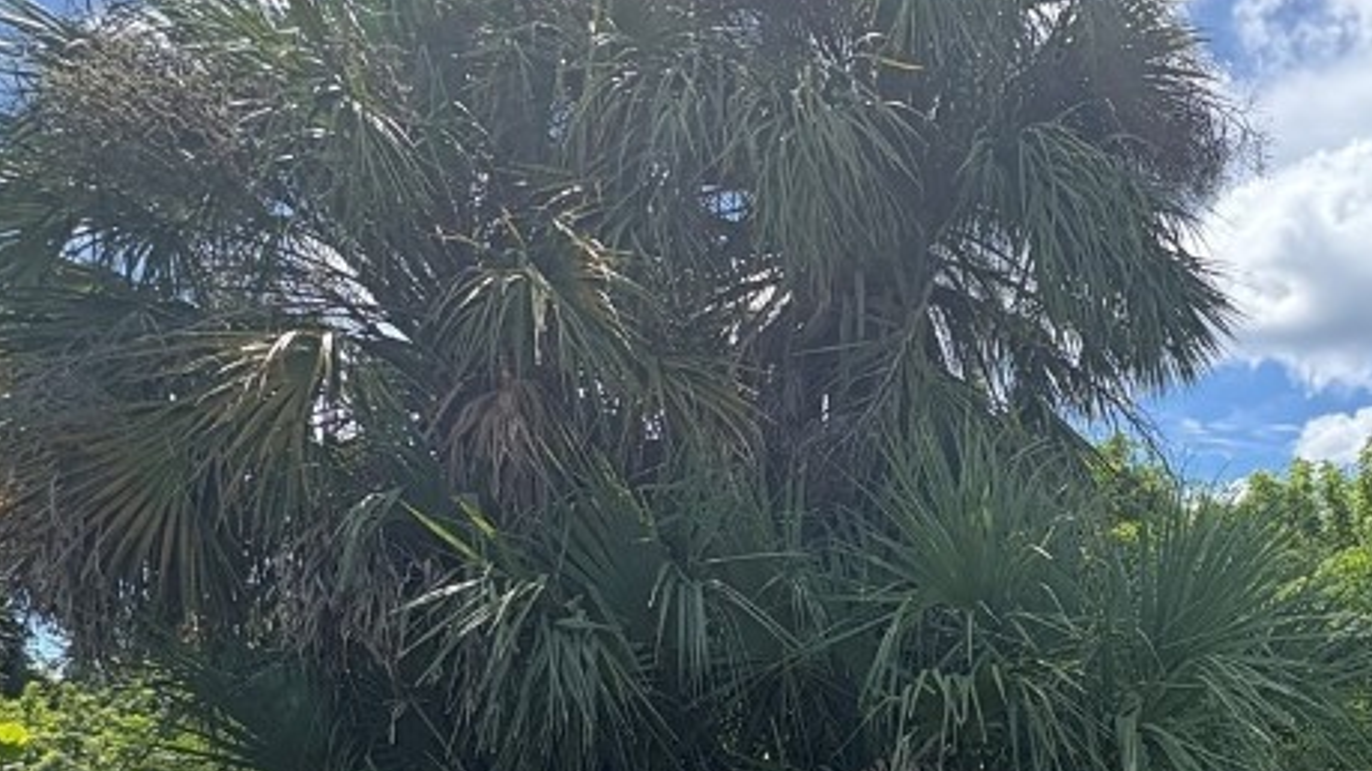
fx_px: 1237
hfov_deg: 52.8
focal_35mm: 34
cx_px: 1166
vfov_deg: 32.6
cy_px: 720
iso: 64
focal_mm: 2.22
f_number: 2.2
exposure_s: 1/804
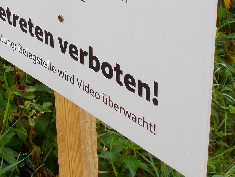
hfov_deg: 20.6
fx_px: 638
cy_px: -14
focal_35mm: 94
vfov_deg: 15.4
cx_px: 50
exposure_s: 1/160
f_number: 3.9
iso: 80
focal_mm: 6.9
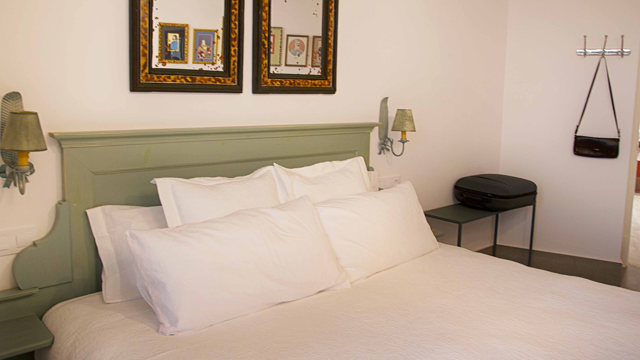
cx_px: 301
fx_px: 509
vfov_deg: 38.8
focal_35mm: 30
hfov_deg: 64.2
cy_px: 144
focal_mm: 27
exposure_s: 1/3
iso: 500
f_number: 10
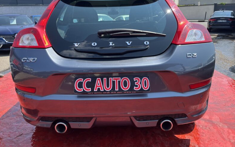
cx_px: 117
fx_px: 179
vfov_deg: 44.3
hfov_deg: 66.5
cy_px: 59
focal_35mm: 28
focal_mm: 5.1
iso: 50
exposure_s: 1/1075
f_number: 1.6
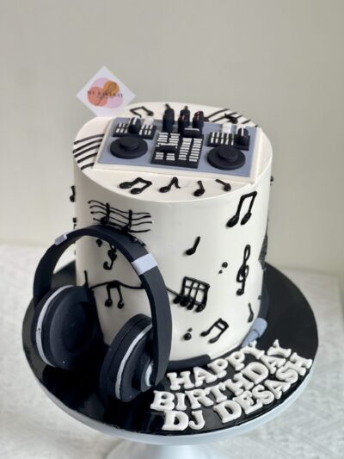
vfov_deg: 30.3
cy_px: 230
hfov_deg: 22.9
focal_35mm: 64
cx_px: 172
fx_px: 848
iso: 25
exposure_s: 1/100
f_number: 2.2
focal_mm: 7.5
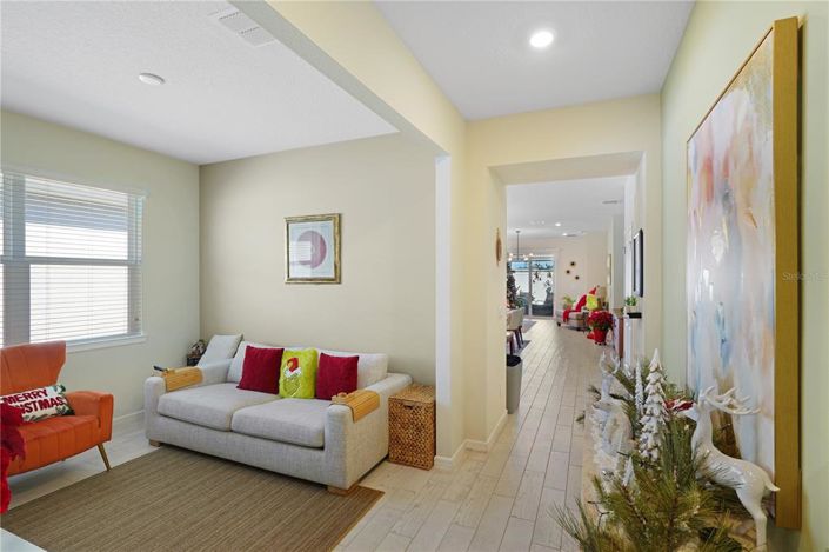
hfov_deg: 96.8
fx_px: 368
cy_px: 276
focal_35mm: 16
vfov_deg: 73.7
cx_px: 414
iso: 200
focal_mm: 16
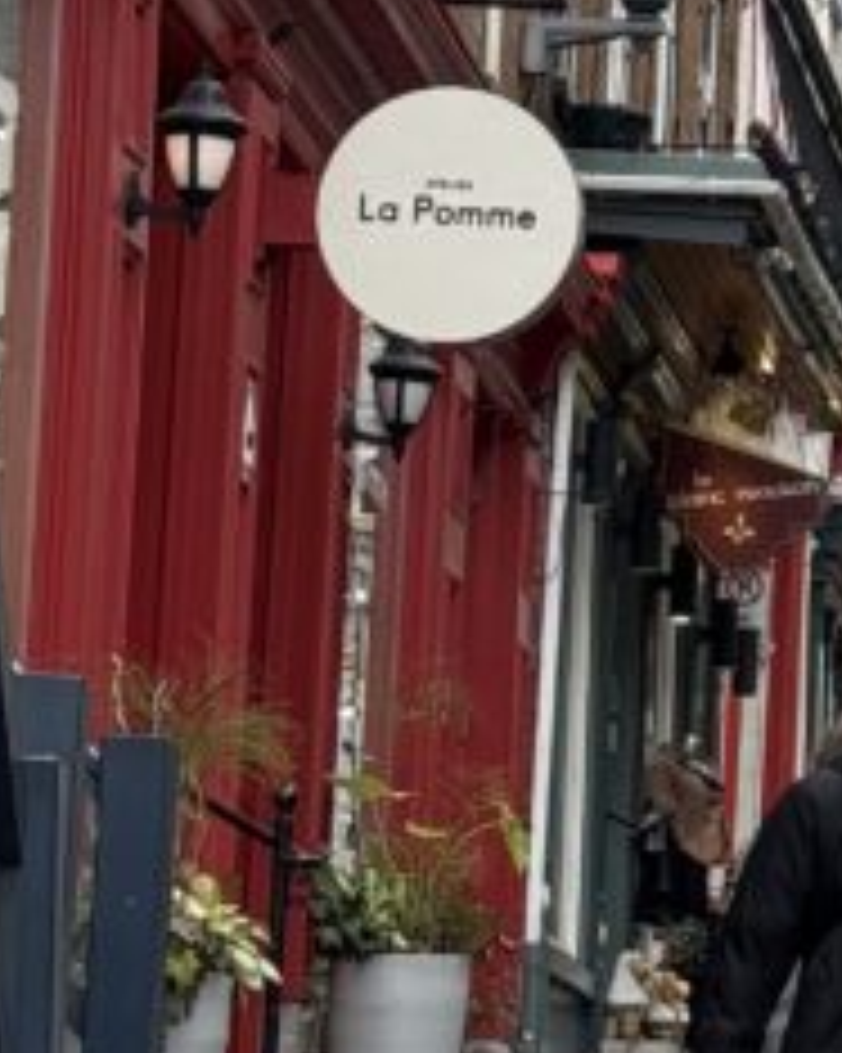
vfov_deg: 9.4
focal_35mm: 205
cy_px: 459
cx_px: 1517
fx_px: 6390
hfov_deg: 7.3
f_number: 1.78
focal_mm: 6.76
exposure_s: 1/368
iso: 64
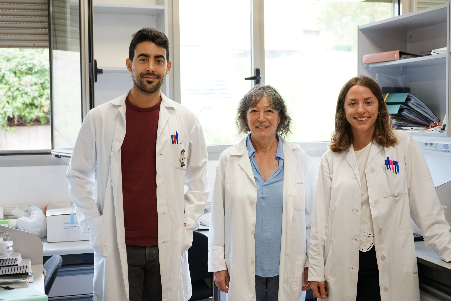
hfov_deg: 40.3
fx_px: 614
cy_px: 150
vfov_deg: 27.5
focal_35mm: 49
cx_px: 226
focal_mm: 49
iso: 640
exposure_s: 1/60
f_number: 4.5
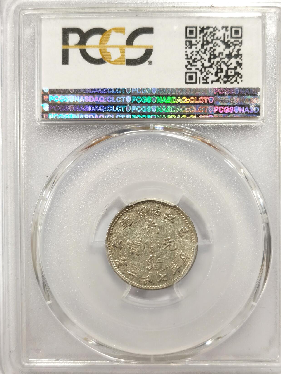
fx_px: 638
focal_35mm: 59
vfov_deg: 32.7
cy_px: 184
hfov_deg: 24.8
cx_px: 152
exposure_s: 1/100
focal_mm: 5.56
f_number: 16
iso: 100
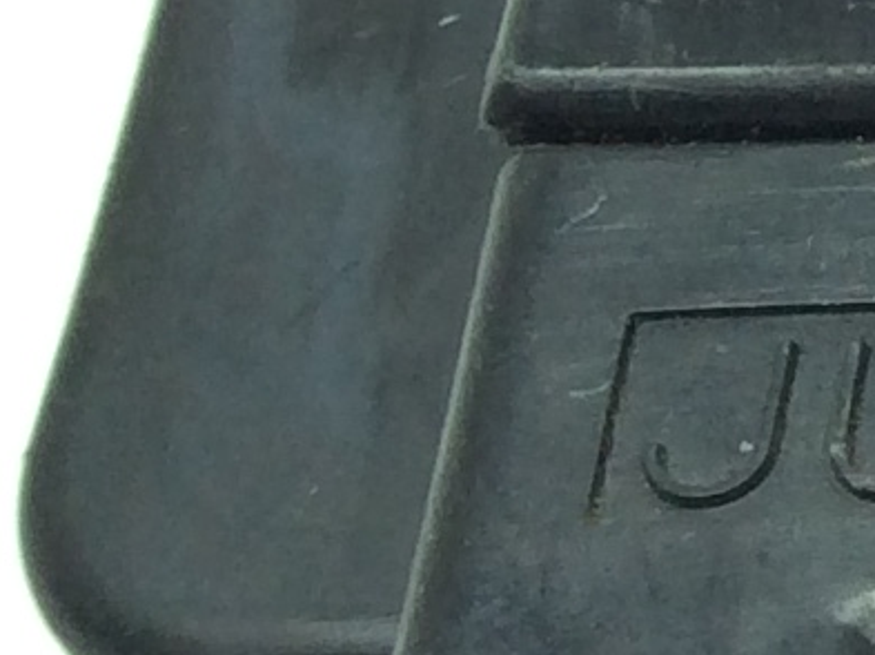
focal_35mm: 211
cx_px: 2585
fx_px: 5329
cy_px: -272
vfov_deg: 6.9
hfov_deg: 8.1
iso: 32
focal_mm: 3.3
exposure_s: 1/180
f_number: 2.4
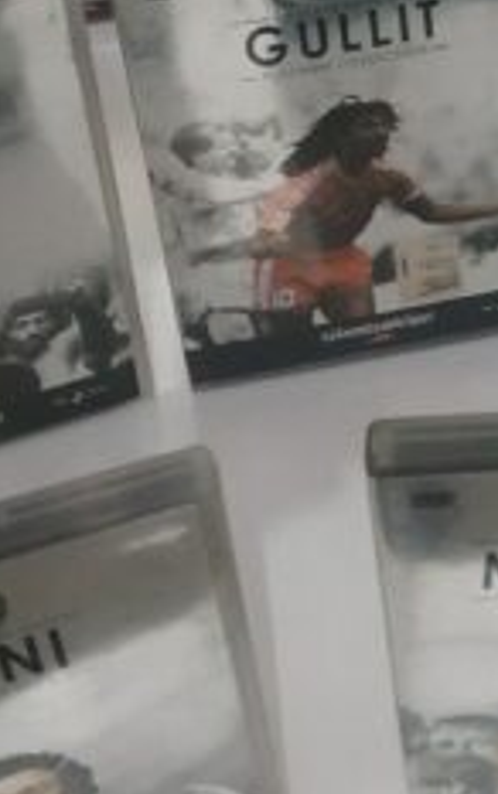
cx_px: 590
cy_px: 261
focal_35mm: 56
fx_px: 1214
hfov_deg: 21.6
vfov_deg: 35.9
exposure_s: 1/20
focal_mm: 3.94
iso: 1600
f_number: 1.9
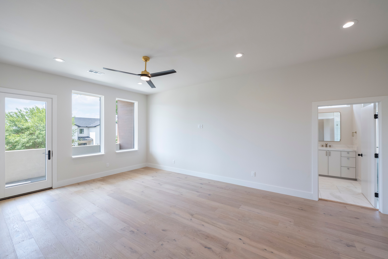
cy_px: 130
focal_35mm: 14
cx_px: 194
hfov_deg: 104.3
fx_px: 151
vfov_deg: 81.2
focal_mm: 14
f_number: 5
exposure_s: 1/125
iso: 800
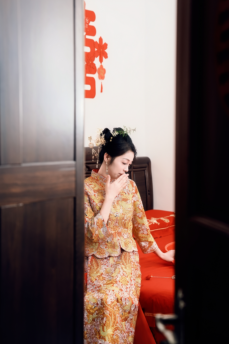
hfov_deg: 20.9
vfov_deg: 31.0
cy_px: 172
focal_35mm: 65
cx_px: 114
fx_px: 620
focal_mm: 65
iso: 200
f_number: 4
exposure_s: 1/100
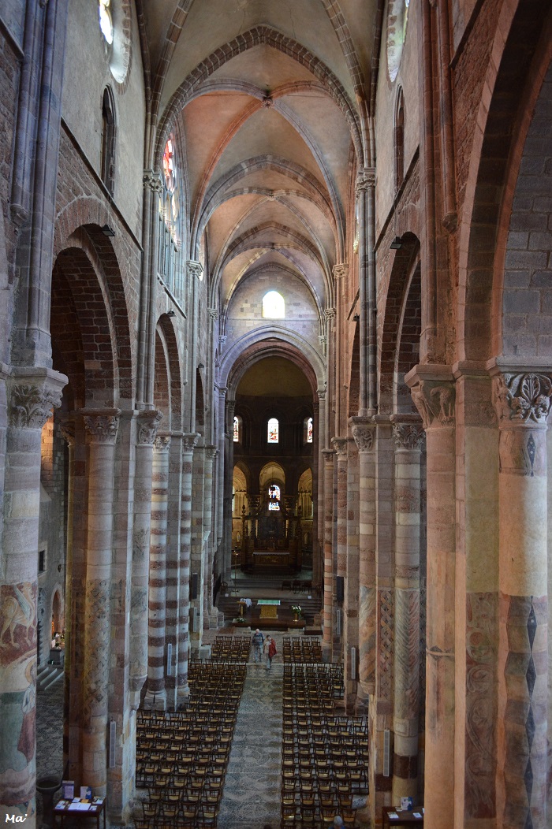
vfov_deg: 67.4
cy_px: 414
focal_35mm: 27
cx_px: 276
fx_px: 622
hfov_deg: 47.9
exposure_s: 1/15
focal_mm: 18
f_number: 3.5
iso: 900
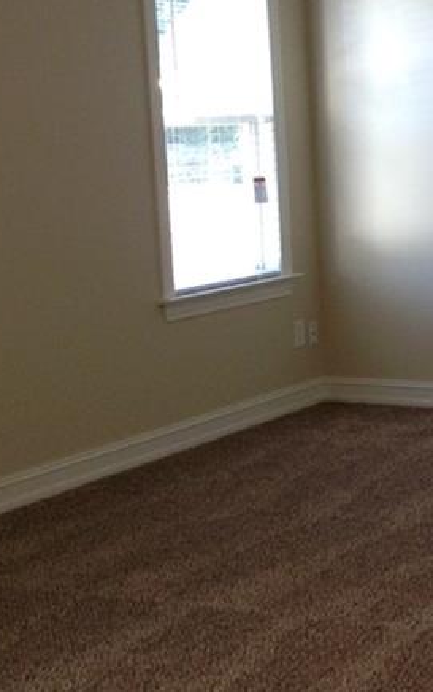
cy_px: 270
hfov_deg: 15.1
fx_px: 1546
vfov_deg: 25.2
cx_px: 585
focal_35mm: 82
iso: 40
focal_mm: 3.3
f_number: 2.4
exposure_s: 1/25
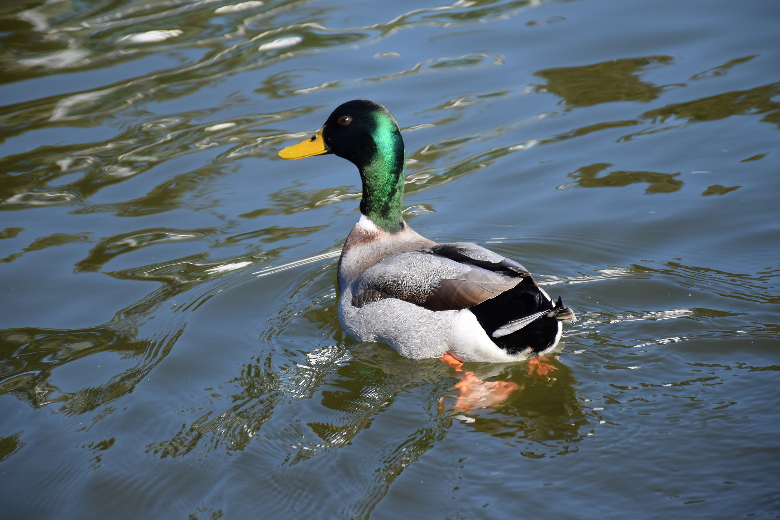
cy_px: 241
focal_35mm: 231
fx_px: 5005
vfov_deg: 5.9
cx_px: 393
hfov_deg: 8.9
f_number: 5.6
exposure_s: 1/400
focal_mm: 140
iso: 200
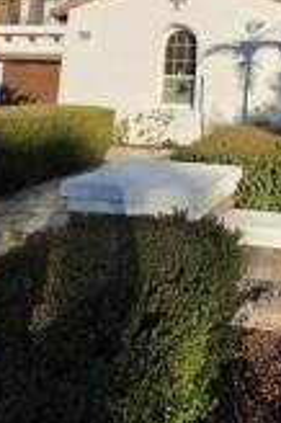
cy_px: 46
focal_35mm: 33
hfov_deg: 36.4
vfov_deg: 51.0
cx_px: 273
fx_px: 387
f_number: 1.9
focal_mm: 2.2
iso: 40
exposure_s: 1/2565
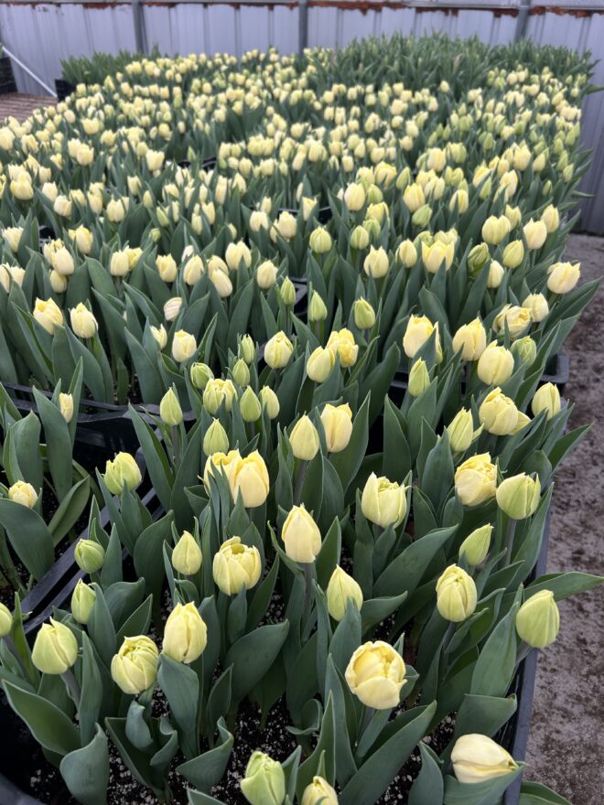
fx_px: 605
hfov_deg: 53.1
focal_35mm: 26
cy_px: 402
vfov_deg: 67.3
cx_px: 302
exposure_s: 1/387
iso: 50
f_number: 1.5
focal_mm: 5.7
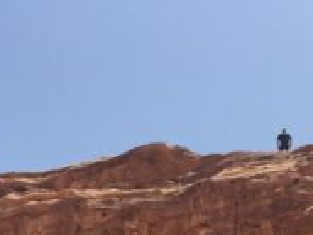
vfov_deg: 13.2
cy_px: 404
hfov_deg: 19.0
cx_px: 191
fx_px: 932
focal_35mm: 103
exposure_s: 1/1647
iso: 32
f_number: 2.2
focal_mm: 4.15
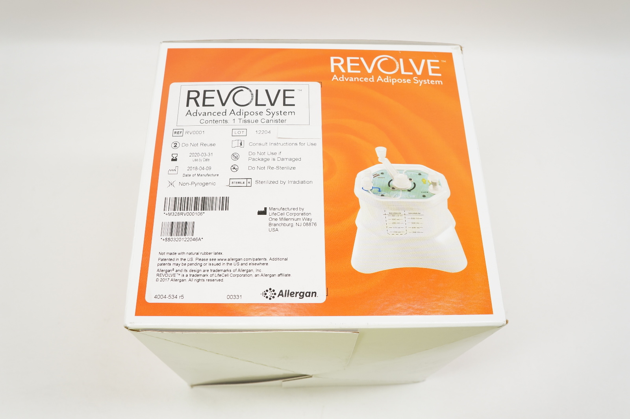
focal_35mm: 32
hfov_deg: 59.5
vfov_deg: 41.6
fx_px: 551
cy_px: 210
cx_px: 315
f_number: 6.3
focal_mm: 21
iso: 400
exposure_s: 1/60
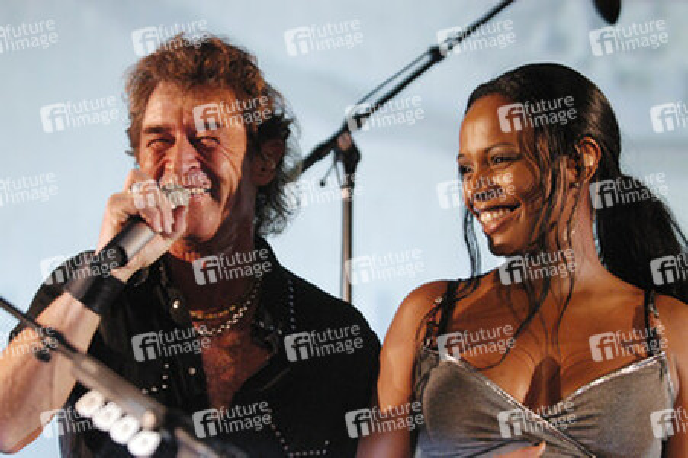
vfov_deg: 11.4
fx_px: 2292
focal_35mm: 120
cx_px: 344
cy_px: 229
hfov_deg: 17.1
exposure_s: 1/180
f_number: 2.8
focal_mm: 80
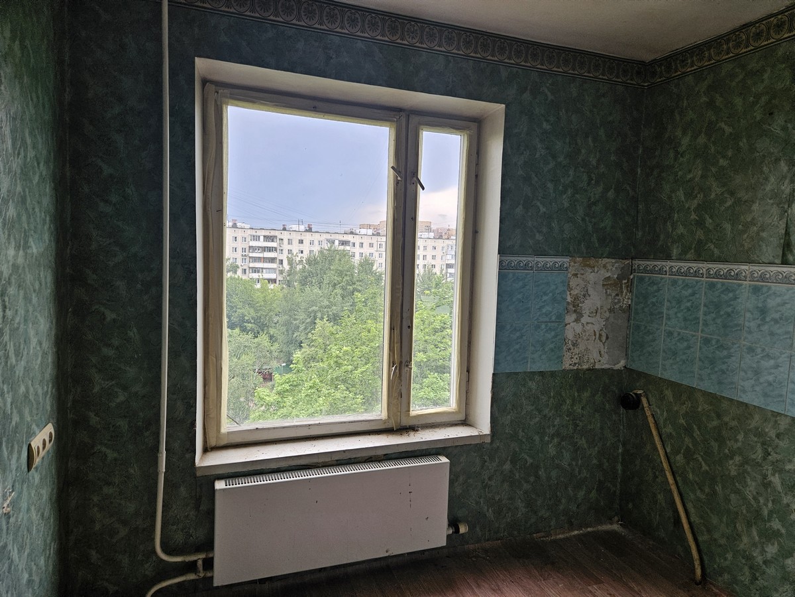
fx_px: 528
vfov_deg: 58.9
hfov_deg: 73.9
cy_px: 298
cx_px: 398
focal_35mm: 23
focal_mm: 5.4
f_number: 1.8
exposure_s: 1/190
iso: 80
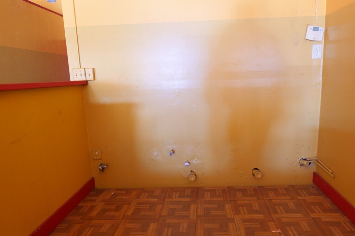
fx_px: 246
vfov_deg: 51.2
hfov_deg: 71.4
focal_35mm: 25
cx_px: 191
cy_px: 128
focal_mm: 20
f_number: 3.6
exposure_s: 1/5
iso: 1000
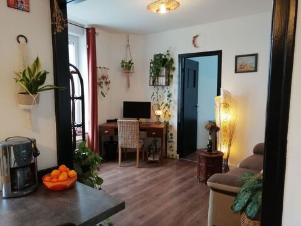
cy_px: 113
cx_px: 150
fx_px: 235
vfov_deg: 51.4
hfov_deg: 65.3
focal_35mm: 27
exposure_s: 1/33.3
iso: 320
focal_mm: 3.95
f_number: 1.8
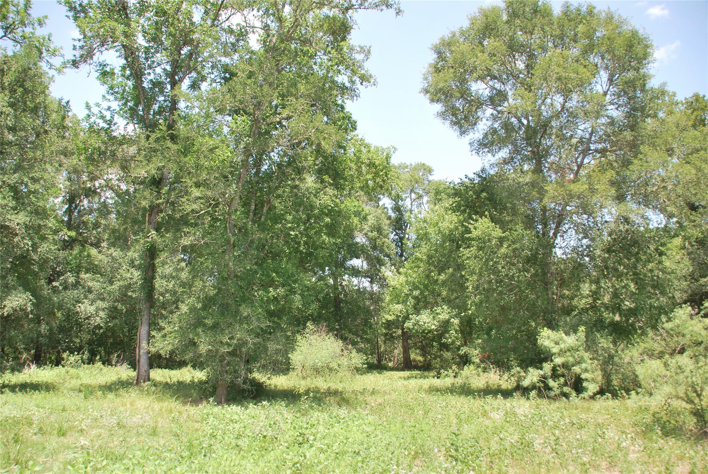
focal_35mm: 27
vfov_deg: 48.0
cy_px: 237
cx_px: 354
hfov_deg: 67.3
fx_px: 532
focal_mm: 18
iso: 100
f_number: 4.5
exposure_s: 1/200
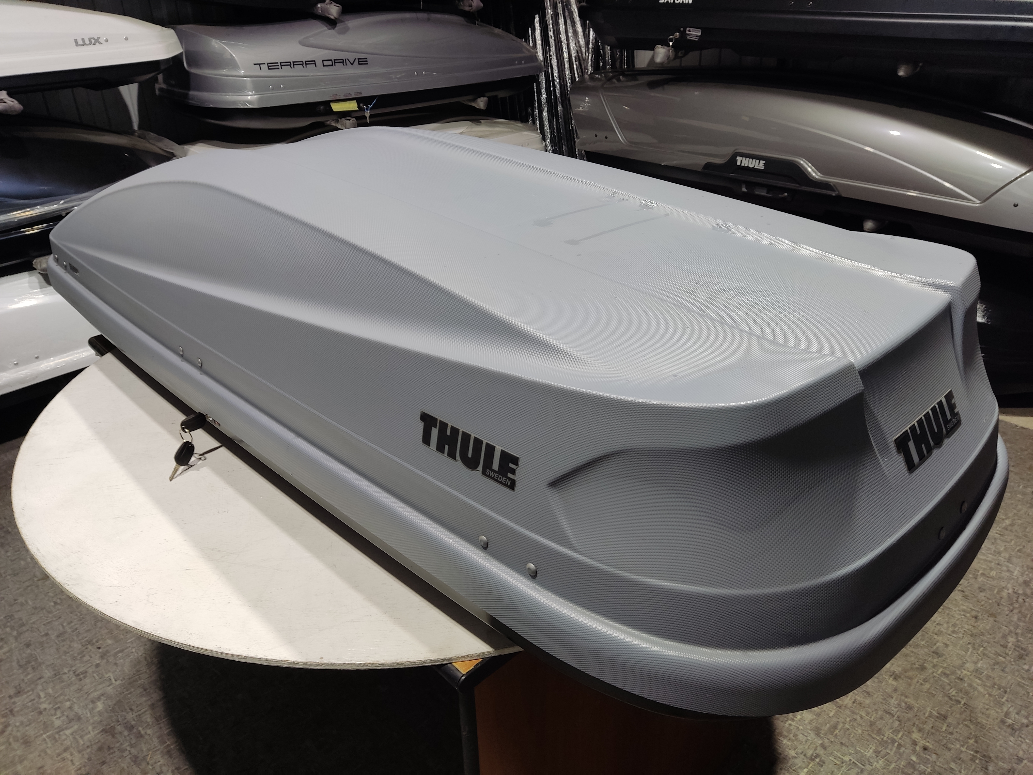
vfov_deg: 54.9
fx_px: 746
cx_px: 516
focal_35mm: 25
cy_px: 388
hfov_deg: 69.4
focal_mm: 4.71
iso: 120
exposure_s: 1/50
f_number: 1.79
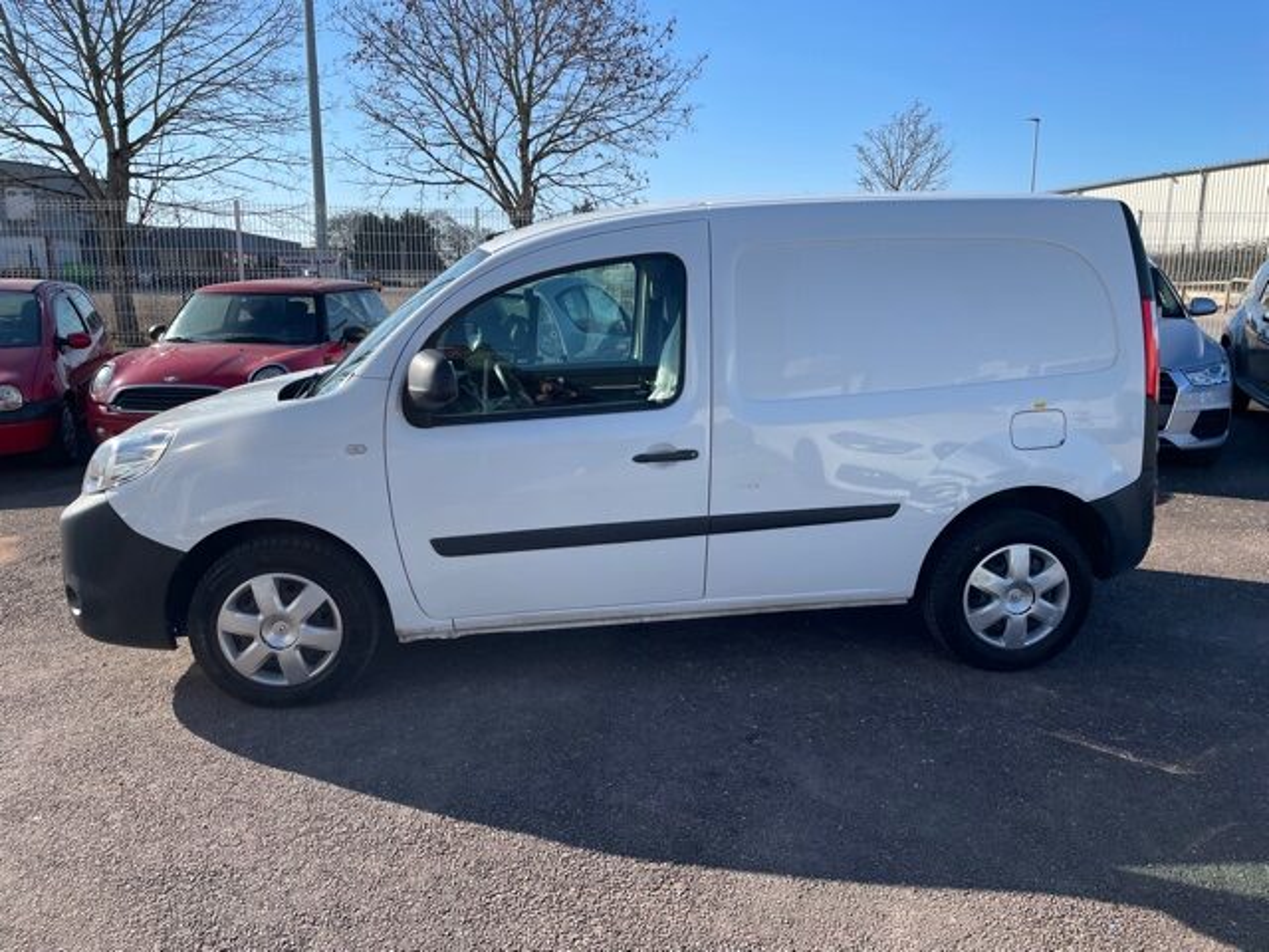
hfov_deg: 67.3
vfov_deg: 53.1
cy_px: 476
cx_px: 634
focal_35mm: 26
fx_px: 953
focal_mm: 4.2
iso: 32
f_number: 1.6
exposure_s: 1/2564
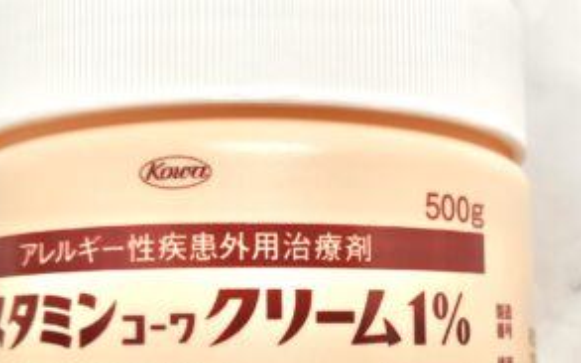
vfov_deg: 21.3
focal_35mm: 60
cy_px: 311
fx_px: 950
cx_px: 347
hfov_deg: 33.9
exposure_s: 1/120
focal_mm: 5.56
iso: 172
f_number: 1.9
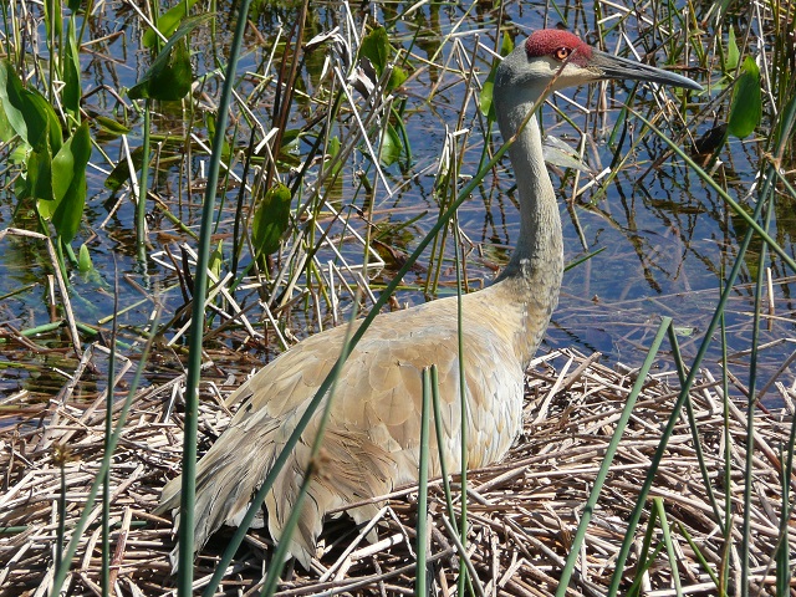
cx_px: 398
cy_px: 298
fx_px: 7289
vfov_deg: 4.7
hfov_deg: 6.3
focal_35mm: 317
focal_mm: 43.3
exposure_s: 1/400
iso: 100
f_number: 4.9
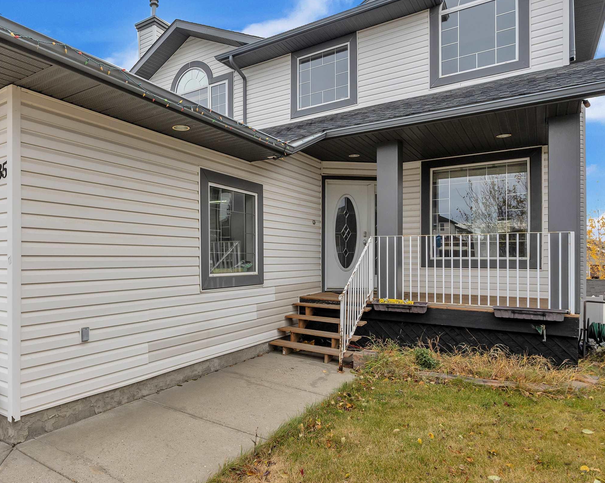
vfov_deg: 59.3
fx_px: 425
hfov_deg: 69.2
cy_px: 257
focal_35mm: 24
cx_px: 210
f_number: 6.7
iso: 200
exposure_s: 1/60
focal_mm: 11
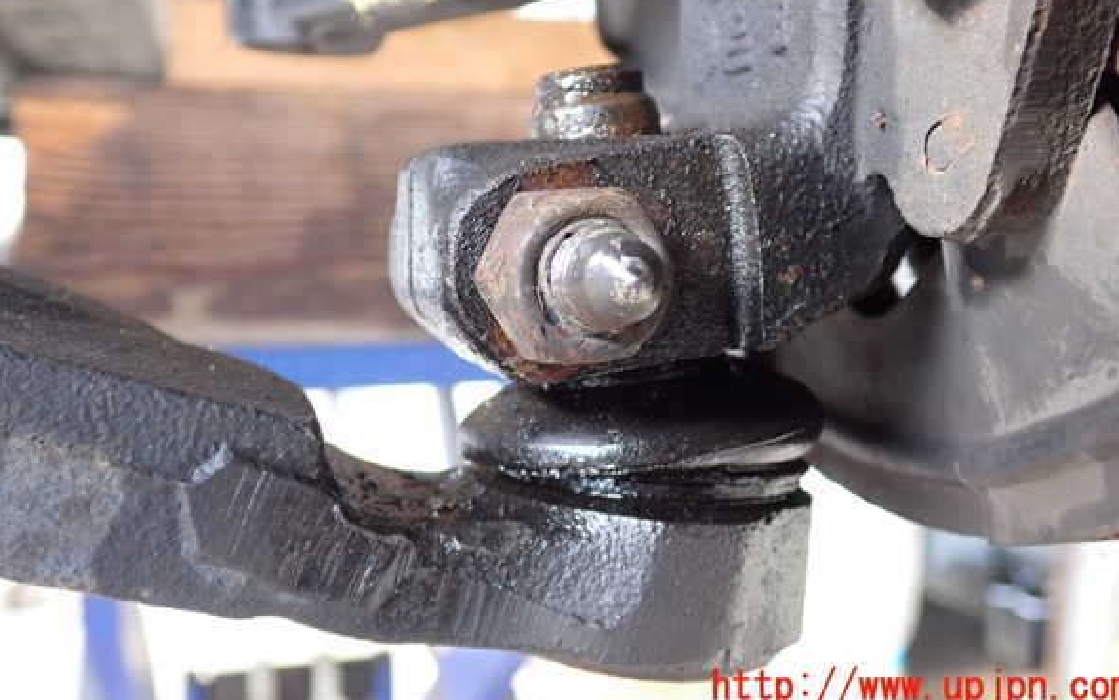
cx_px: 570
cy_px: 282
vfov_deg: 32.7
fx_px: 1189
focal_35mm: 39
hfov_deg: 50.4
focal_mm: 6.37
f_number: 2.5
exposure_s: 1/125
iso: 800
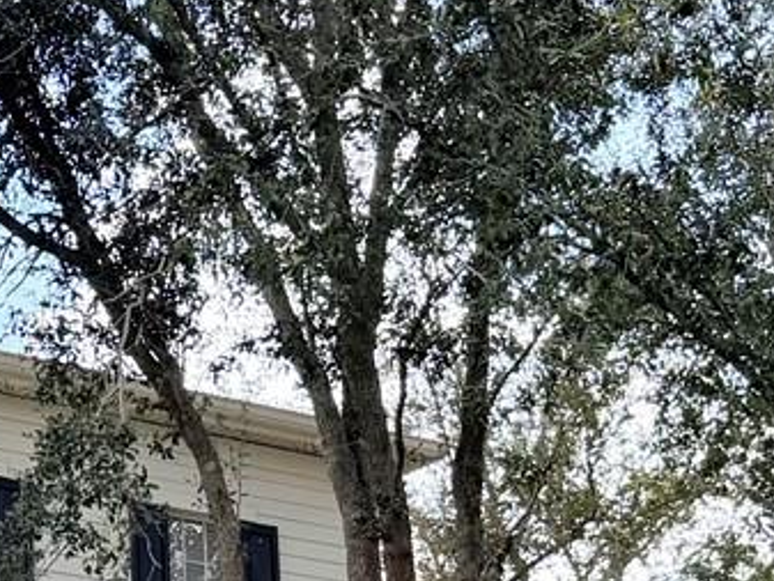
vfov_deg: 12.3
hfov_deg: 16.6
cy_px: 905
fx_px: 2550
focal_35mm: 114
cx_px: -145
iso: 100
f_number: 1.78
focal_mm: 6.76
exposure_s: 1/1437
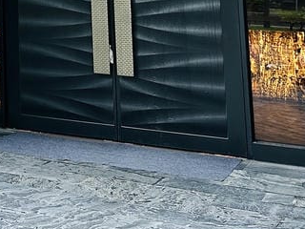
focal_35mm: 90
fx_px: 793
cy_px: -160
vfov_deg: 14.7
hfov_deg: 19.5
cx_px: -127
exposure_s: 1/127
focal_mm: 6.86
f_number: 1.78
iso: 64
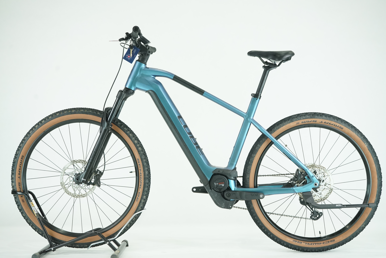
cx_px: 193
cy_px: 129
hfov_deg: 37.5
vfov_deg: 25.5
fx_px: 568
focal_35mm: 53
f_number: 6.3
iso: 2500
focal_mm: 53
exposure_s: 1/200
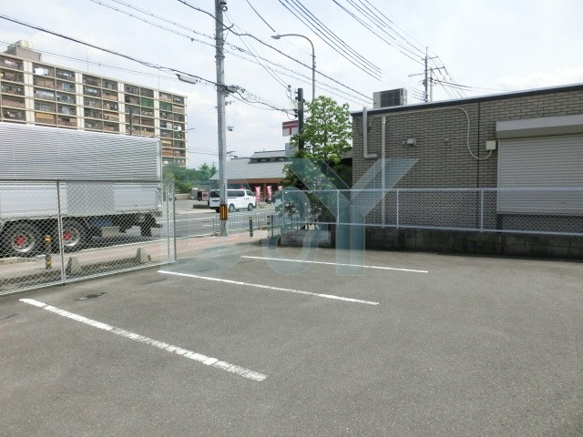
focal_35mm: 24
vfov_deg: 56.8
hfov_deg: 71.6
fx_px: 404
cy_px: 218
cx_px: 292
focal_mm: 4.24
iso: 320
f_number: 7.9
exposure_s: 1/1000
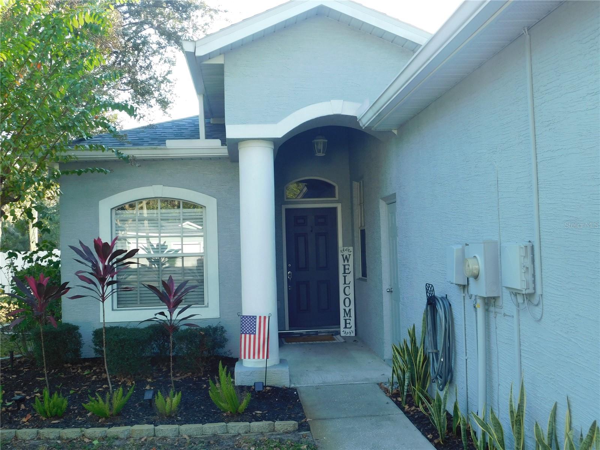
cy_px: 225
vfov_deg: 39.7
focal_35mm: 36
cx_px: 300
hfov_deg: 51.4
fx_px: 624
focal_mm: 6.3
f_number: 3.5
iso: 125
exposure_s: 1/80
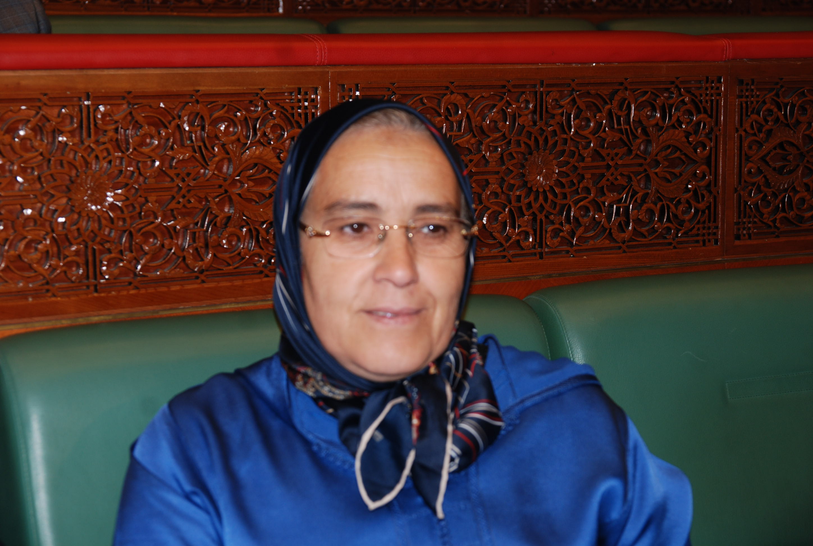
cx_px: 406
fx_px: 1697
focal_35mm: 75
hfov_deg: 26.9
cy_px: 273
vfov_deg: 18.3
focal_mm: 50
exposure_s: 1/60
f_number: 4
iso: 200
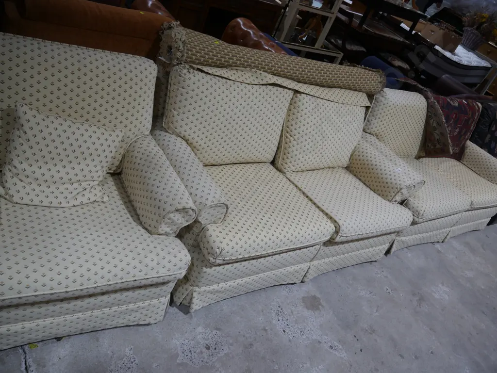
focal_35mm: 28
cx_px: 248
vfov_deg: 49.8
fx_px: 402
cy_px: 186
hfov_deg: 63.4
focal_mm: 14
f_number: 3.5
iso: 200
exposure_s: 1/125
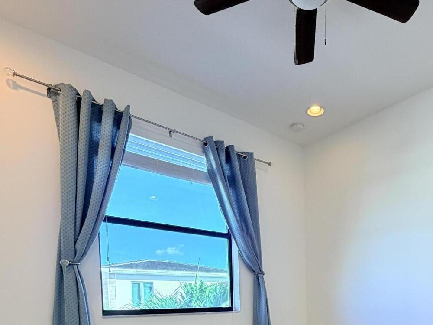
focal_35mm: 28
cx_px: 292
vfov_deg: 43.1
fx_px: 350
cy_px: 322
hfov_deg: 61.7
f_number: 2.2
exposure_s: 1/120
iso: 100
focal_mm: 2.22
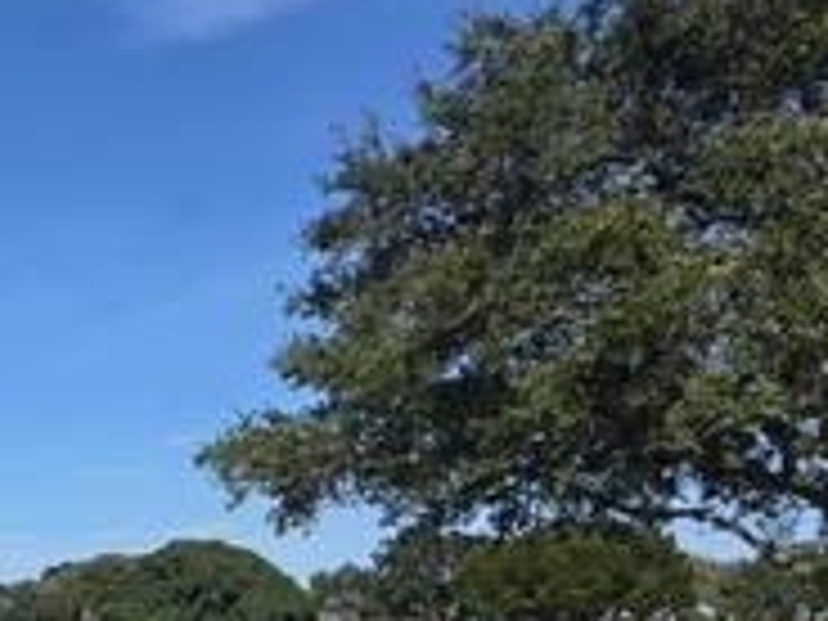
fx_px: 1507
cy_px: 720
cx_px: -234
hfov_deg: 26.3
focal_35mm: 63
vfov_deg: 21.8
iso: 12
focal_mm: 6.3
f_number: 1.7
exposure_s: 1/878
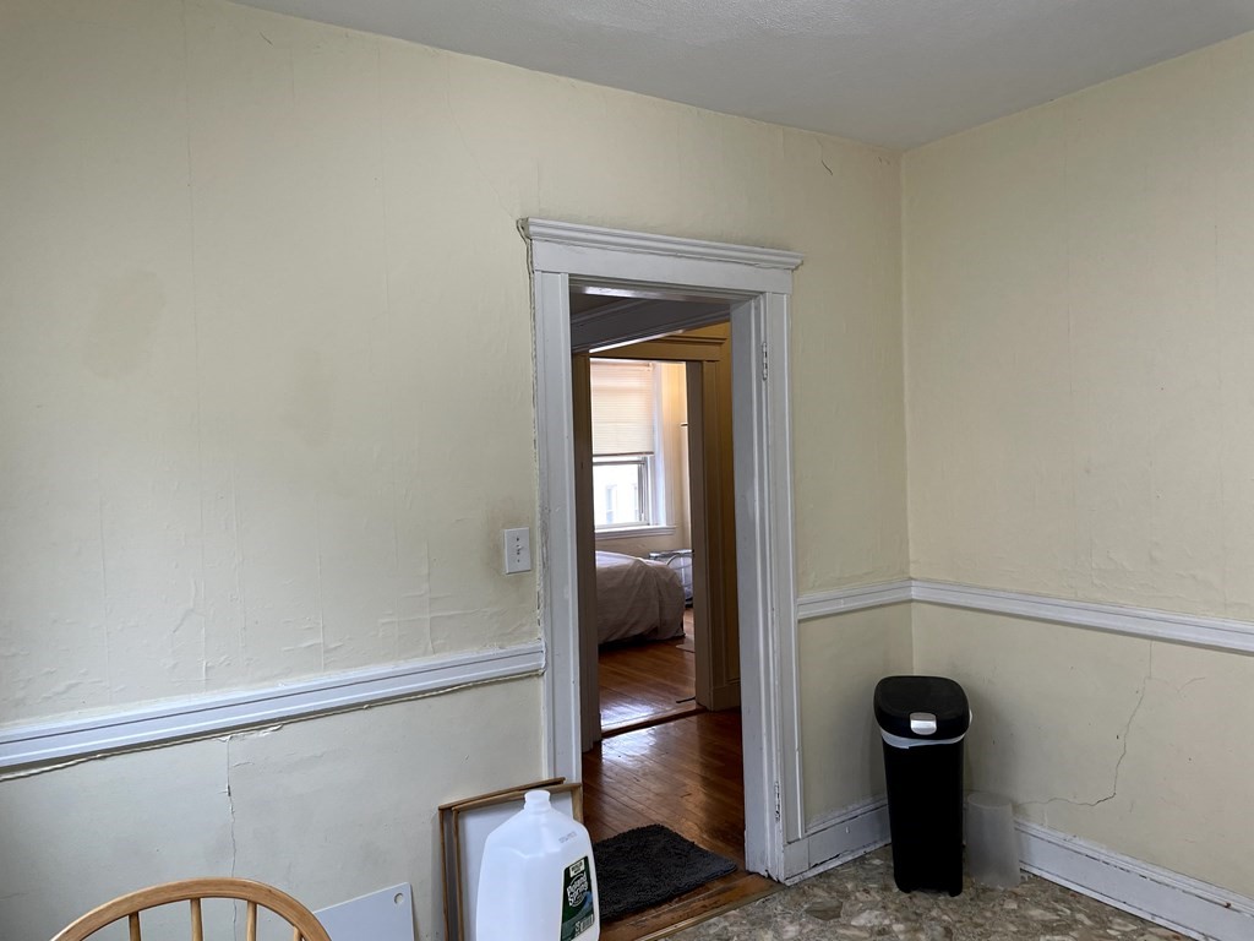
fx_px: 942
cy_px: 470
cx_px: 627
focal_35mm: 26
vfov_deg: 53.1
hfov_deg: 67.3
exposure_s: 1/120
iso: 100
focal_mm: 4.2
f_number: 1.6
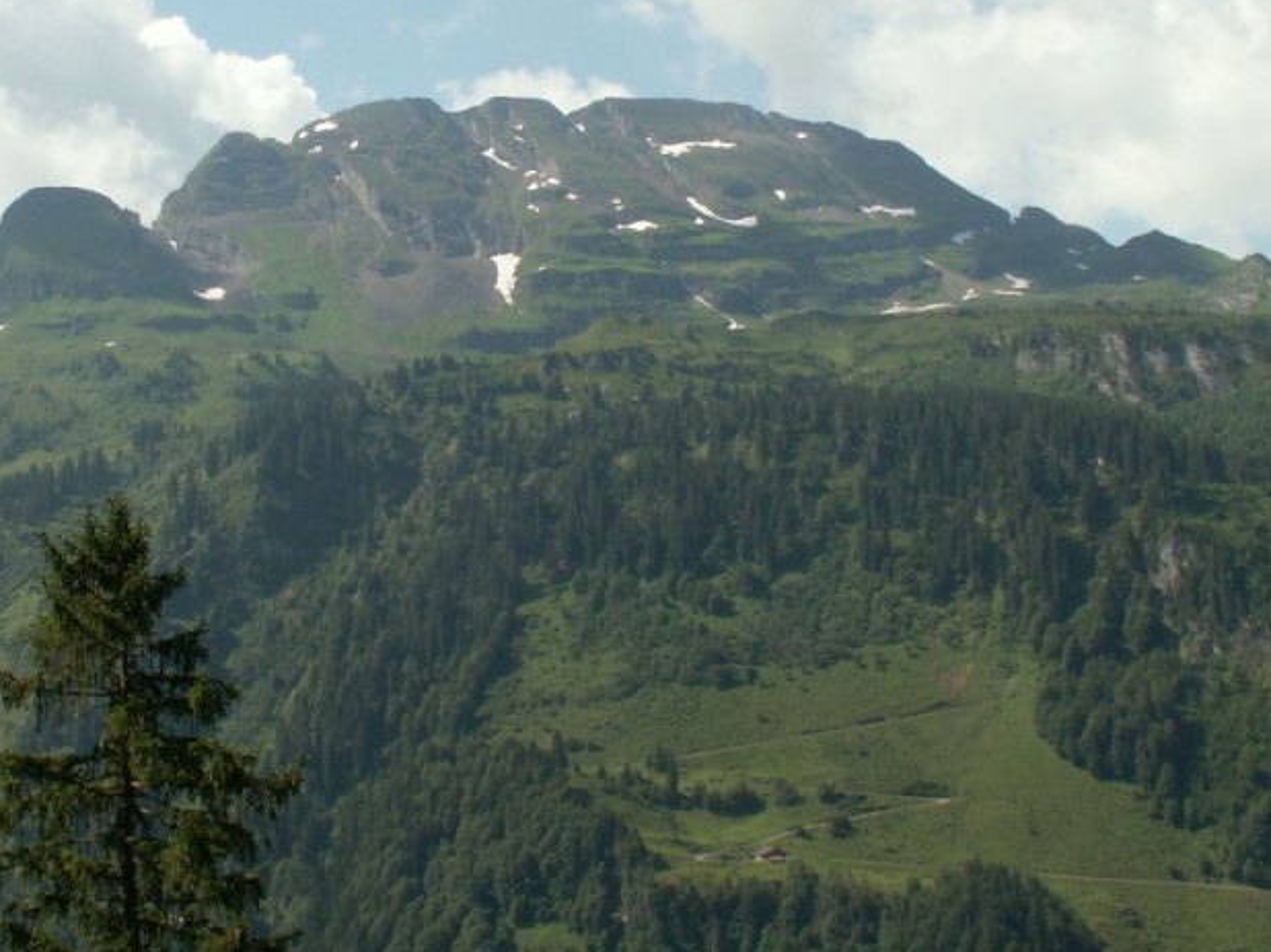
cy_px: 269
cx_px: 457
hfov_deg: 33.0
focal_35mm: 58
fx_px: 2129
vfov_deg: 25.0
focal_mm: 5.86
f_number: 6.3
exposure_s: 1/200
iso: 50
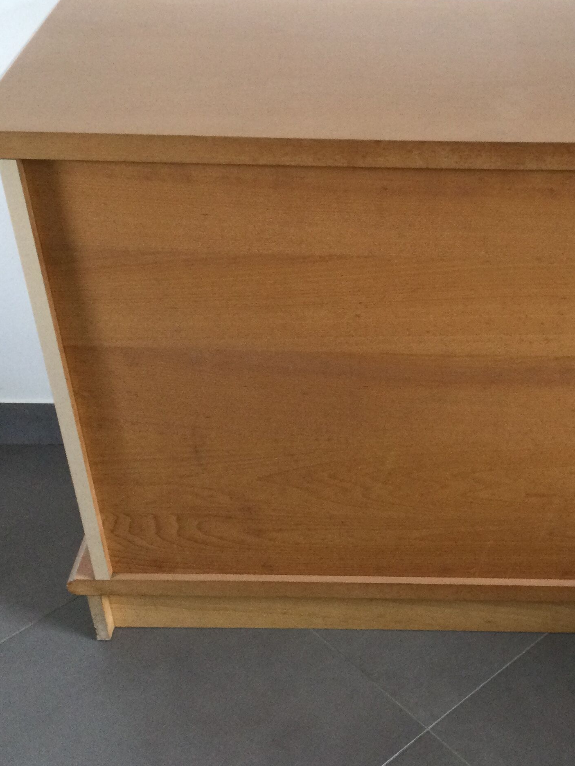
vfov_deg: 35.5
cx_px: 428
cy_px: 421
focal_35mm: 54
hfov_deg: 26.7
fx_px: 1196
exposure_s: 1/33
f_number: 2.4
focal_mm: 3.3
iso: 100
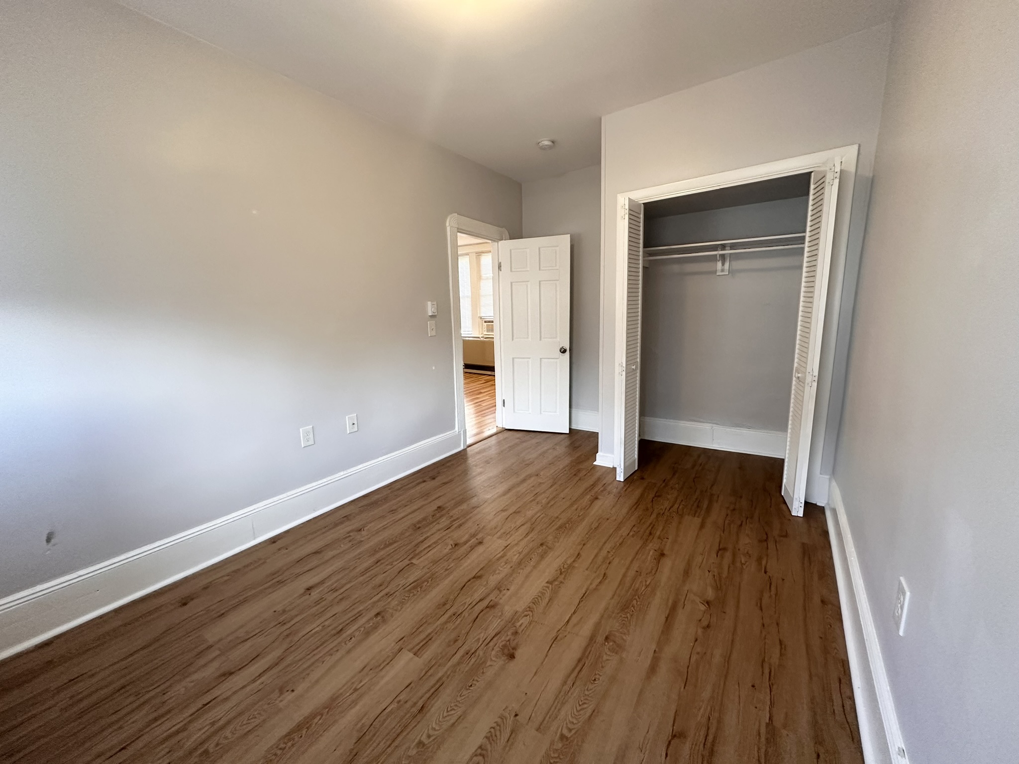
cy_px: 382
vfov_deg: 85.7
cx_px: 510
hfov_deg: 102.1
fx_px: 412
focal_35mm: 14
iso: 250
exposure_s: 1/120
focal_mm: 2.22
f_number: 2.2
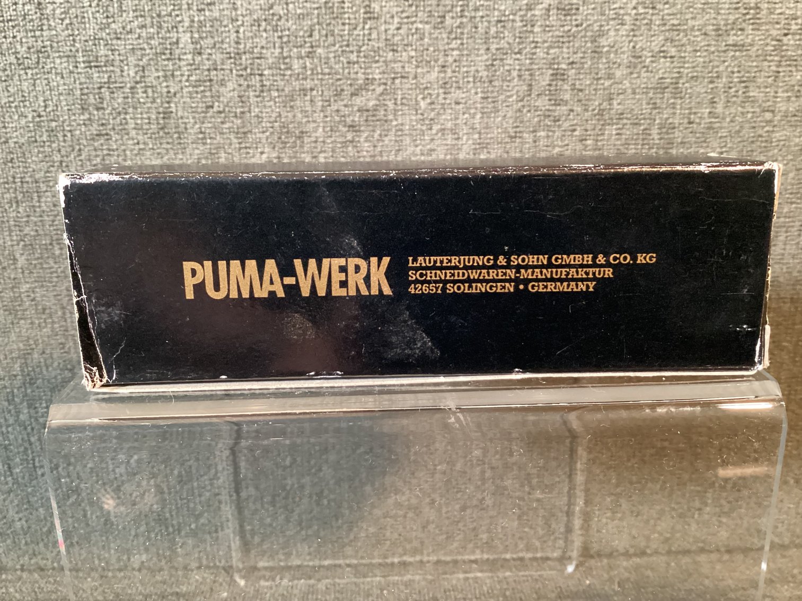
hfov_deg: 58.3
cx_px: 401
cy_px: 300
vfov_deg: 45.4
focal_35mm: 31
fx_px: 718
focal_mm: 3.3
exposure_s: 1/20
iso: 800
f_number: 2.4
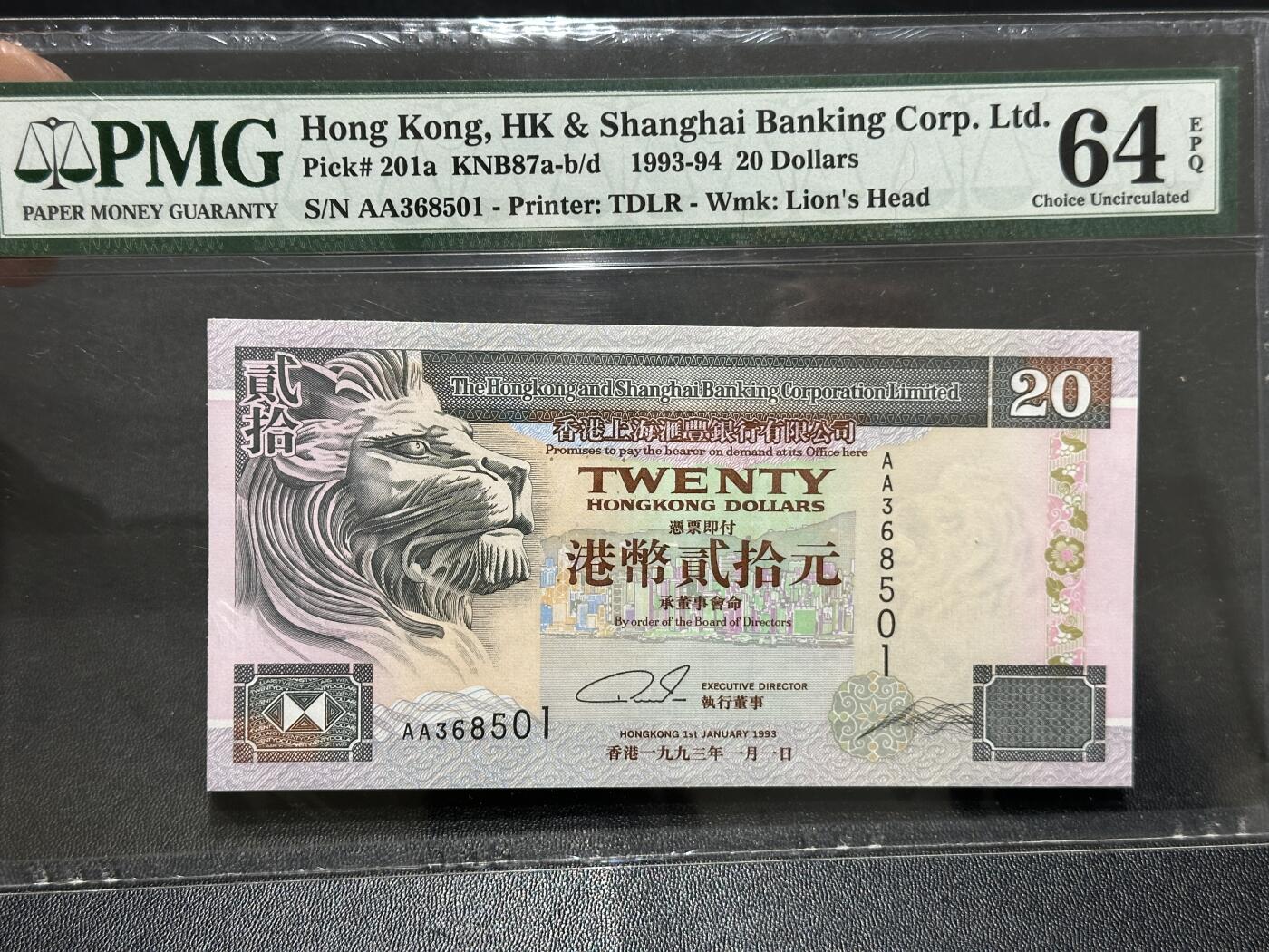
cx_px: 634
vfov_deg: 30.3
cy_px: 476
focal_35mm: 48
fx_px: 1760
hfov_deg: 39.7
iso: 125
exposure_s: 1/50
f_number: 1.78
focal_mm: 6.86
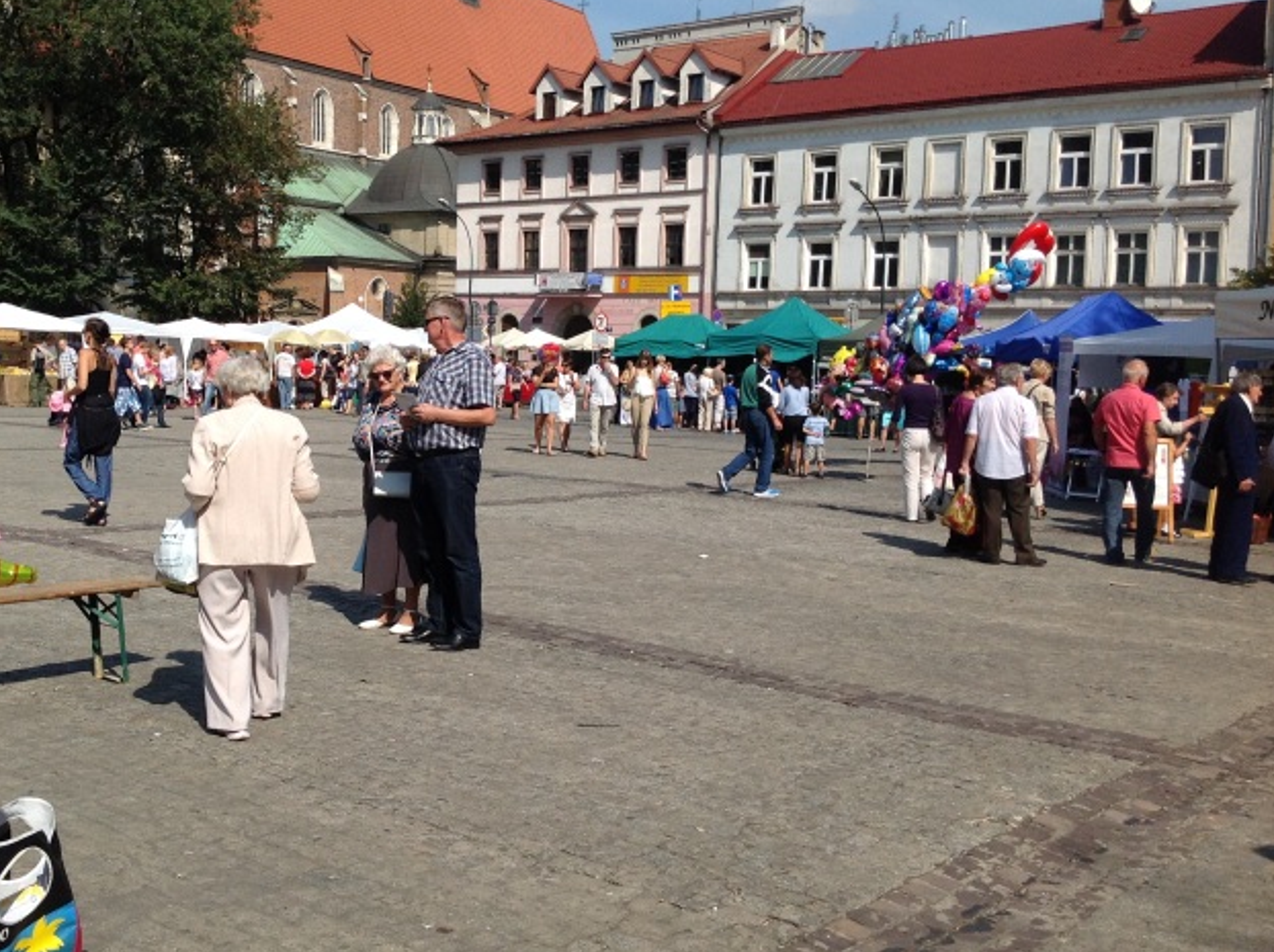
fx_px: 1654
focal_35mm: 45
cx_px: 457
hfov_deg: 41.7
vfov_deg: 32.1
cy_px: 463
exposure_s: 1/2747
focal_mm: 4.28
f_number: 2.4
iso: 50
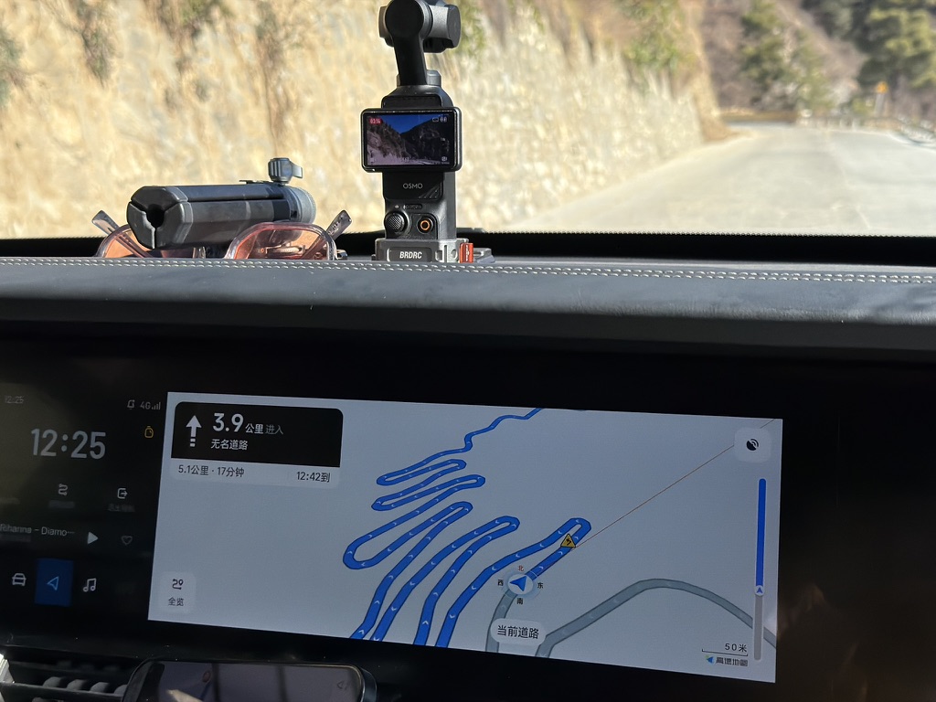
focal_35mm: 48
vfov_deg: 30.3
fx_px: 1298
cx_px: 468
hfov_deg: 39.7
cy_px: 351
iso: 320
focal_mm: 6.76
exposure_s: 1/7143
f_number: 1.78
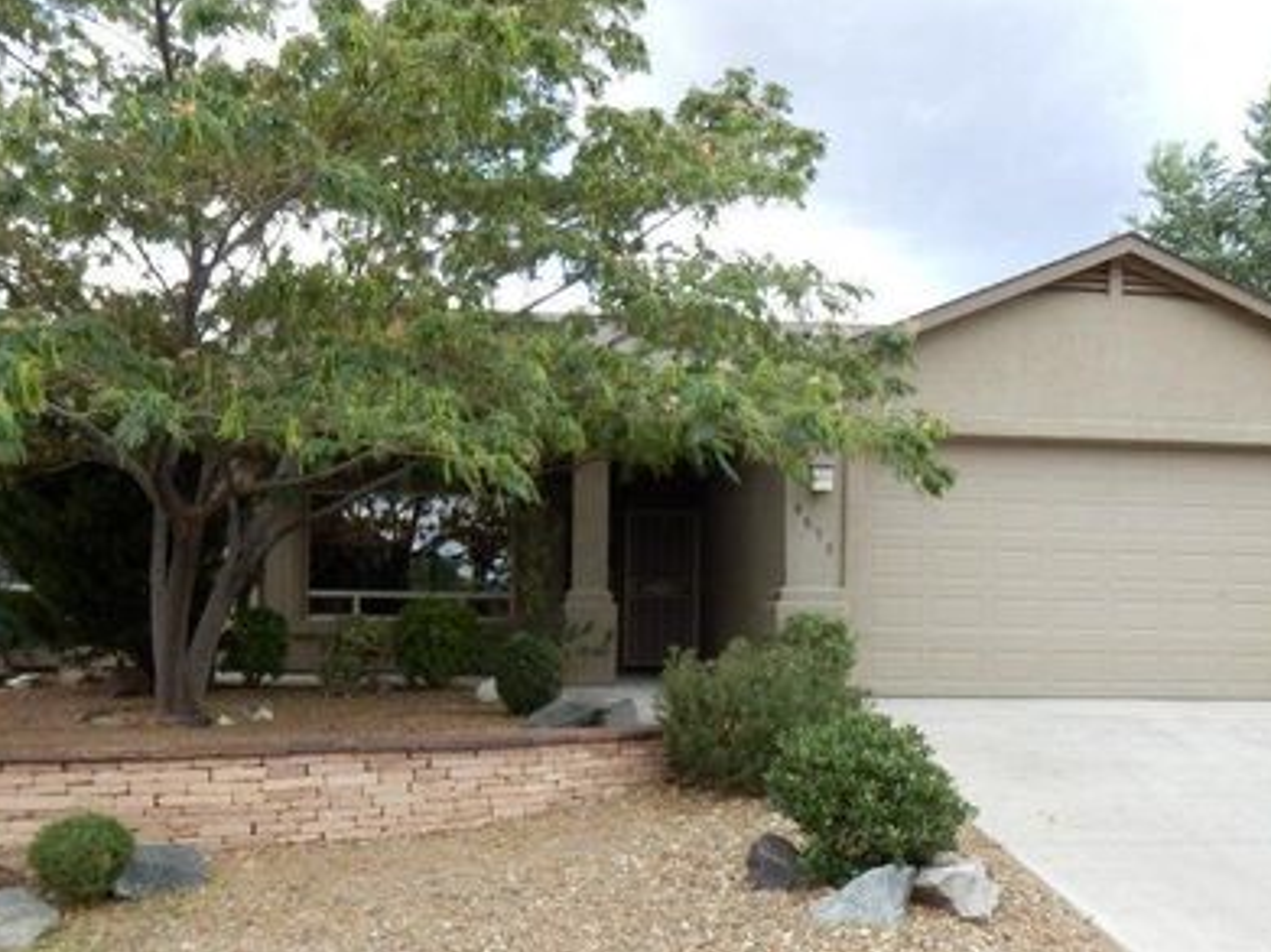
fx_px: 1175
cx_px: 644
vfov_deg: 43.9
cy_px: 580
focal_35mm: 32
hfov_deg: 56.8
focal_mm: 4.5
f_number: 3
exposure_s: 1/200
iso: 80
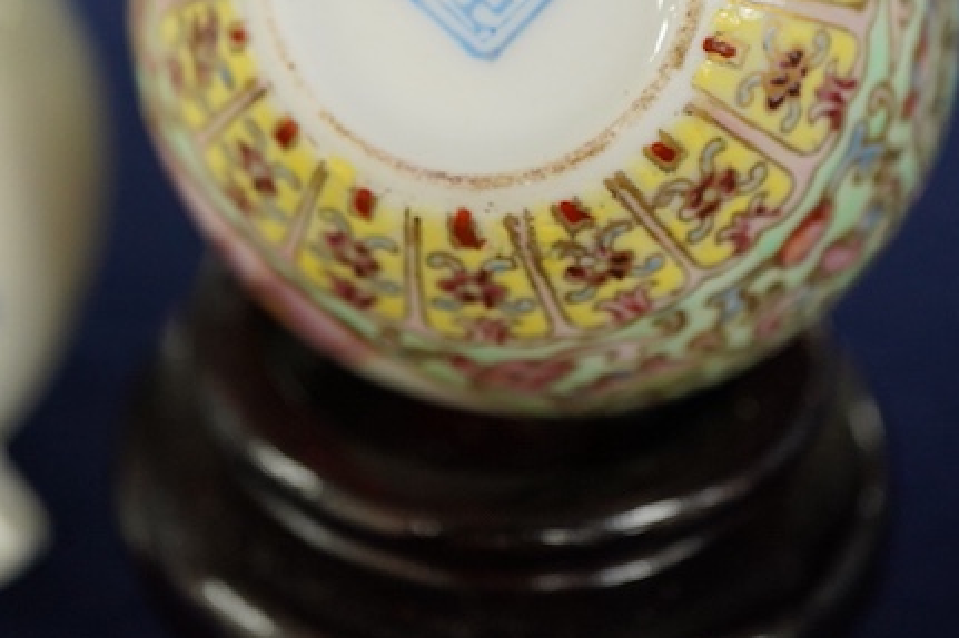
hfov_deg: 21.7
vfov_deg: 14.3
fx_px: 2503
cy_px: 18
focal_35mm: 94
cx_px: 396
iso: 1250
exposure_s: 1/125
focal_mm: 30
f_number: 5.6
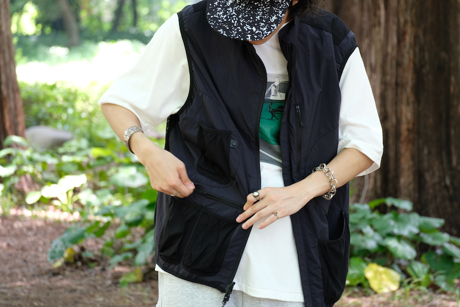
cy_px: 154
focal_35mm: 161
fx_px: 2057
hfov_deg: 12.8
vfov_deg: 8.5
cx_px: 230
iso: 800
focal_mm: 107.3
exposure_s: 1/58
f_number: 5.6
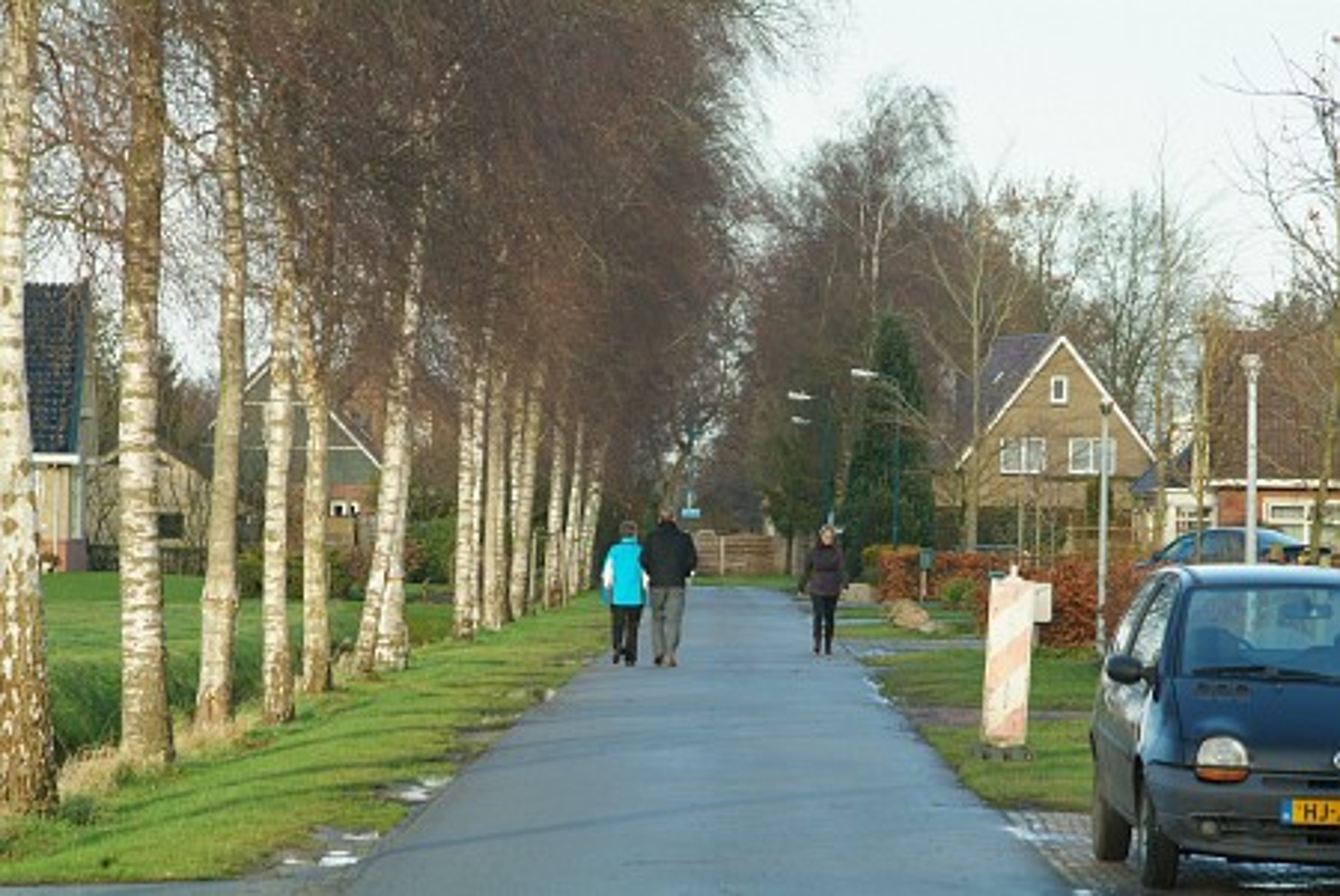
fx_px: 7563
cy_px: 448
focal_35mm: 203
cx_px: 670
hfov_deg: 10.1
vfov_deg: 6.8
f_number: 8
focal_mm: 135
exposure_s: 1/125
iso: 400
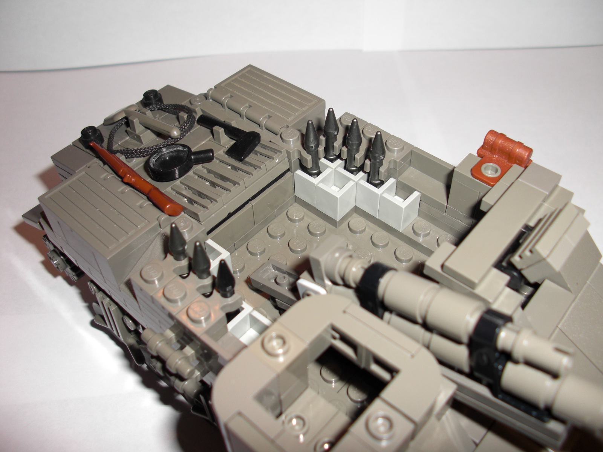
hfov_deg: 51.4
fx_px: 627
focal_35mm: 36
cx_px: 302
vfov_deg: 39.7
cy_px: 226
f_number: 2.8
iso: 50
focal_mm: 6.3
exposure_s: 1/60
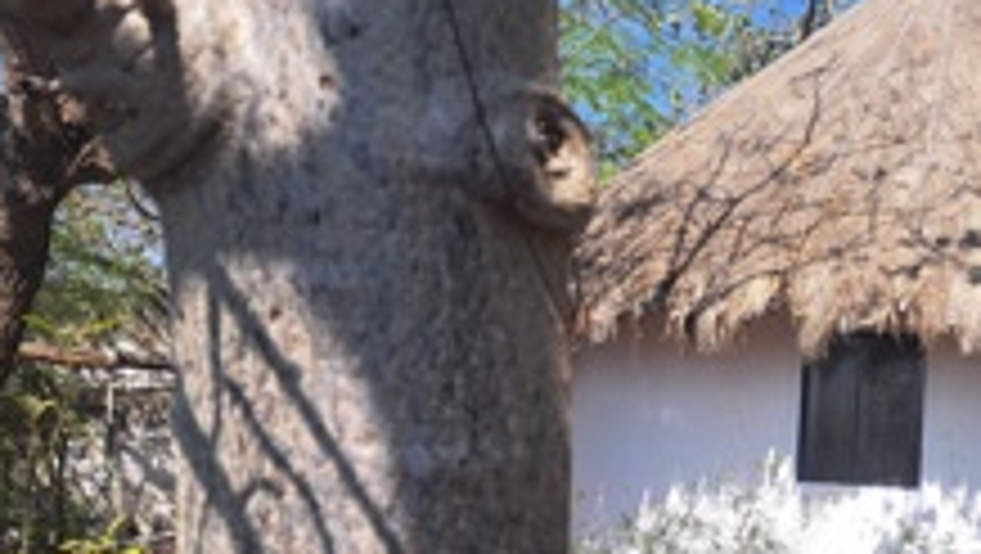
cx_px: 832
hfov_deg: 40.5
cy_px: 437
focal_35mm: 48
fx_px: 1250
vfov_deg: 24.6
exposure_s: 1/642
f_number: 1.8
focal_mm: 5.23
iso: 50
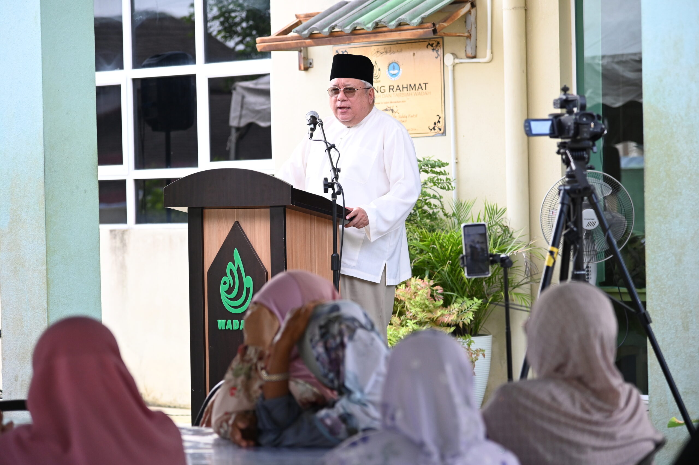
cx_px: 350
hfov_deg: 17.1
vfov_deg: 11.4
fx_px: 2328
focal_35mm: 120
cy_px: 232
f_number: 4
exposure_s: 1/1250
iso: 2000
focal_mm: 120
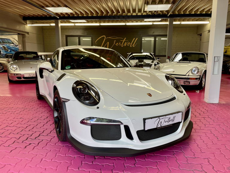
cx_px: 115
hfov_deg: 67.3
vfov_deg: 53.1
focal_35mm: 26
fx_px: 173
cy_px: 86
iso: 32
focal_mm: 4.2
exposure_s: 1/123
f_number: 1.6
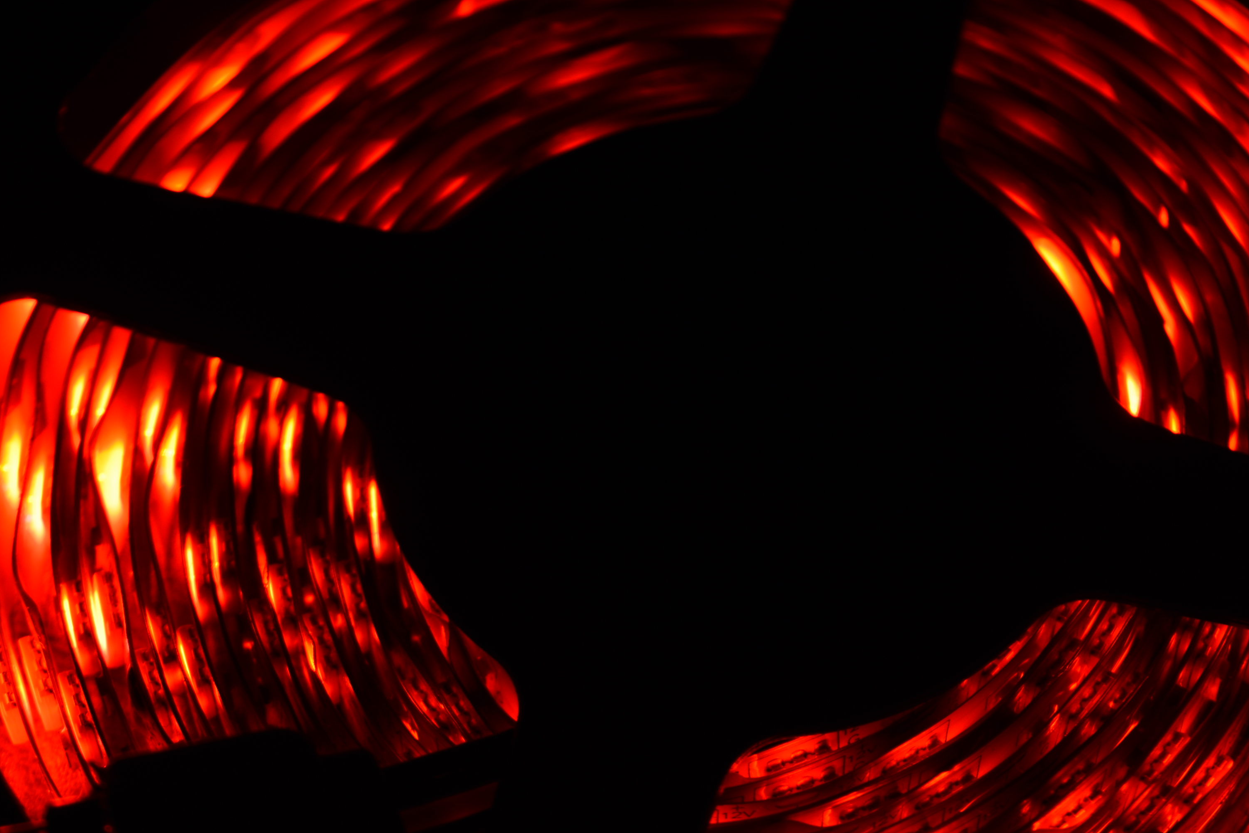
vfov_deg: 13.6
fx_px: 3496
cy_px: 591
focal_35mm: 101
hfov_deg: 20.2
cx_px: 701
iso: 100
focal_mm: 45
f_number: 5
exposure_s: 1/2.5
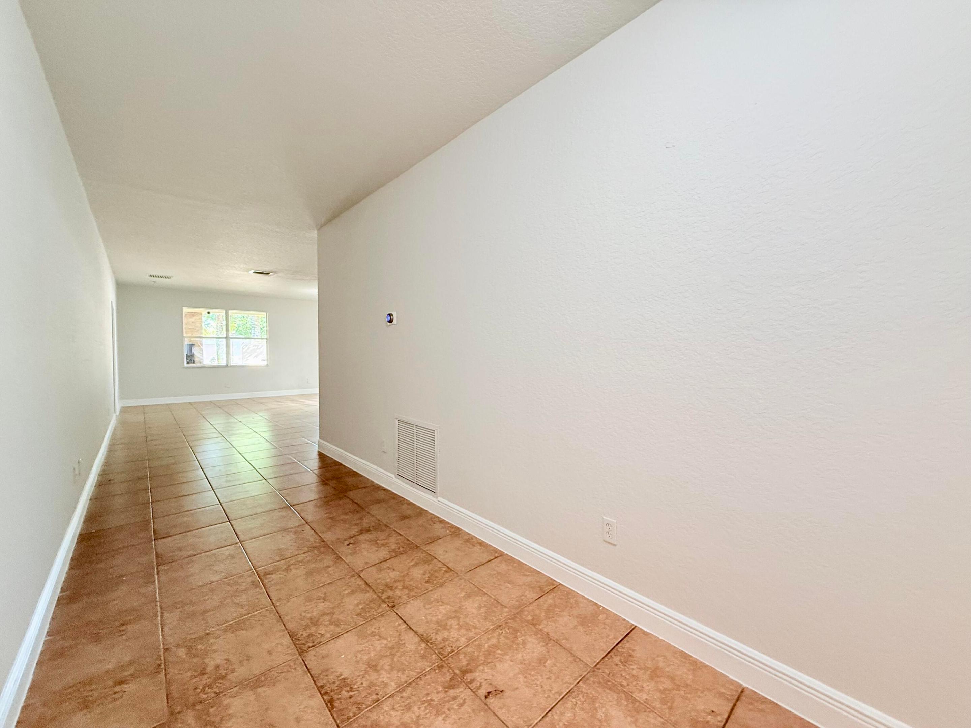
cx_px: 486
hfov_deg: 102.1
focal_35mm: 14
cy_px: 364
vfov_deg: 85.7
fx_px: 393
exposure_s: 1/60
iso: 400
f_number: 2.2
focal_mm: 2.22
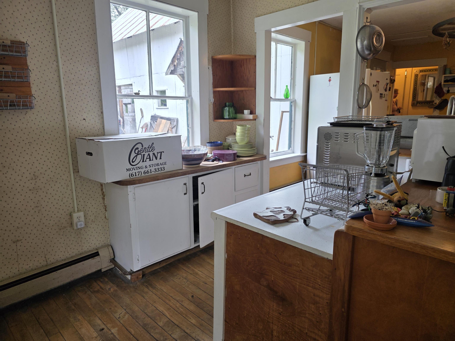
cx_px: 228
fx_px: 302
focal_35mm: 23
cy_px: 170
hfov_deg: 73.9
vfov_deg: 58.9
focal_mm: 6.3
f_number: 1.7
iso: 80
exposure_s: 1/180
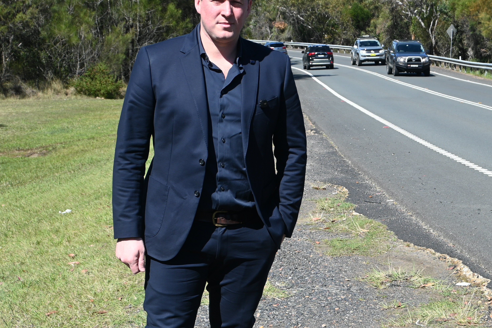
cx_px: 396
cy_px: 180
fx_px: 1162
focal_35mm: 85
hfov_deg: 23.6
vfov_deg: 16.1
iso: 100
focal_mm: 30
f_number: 6.3
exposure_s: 1/320
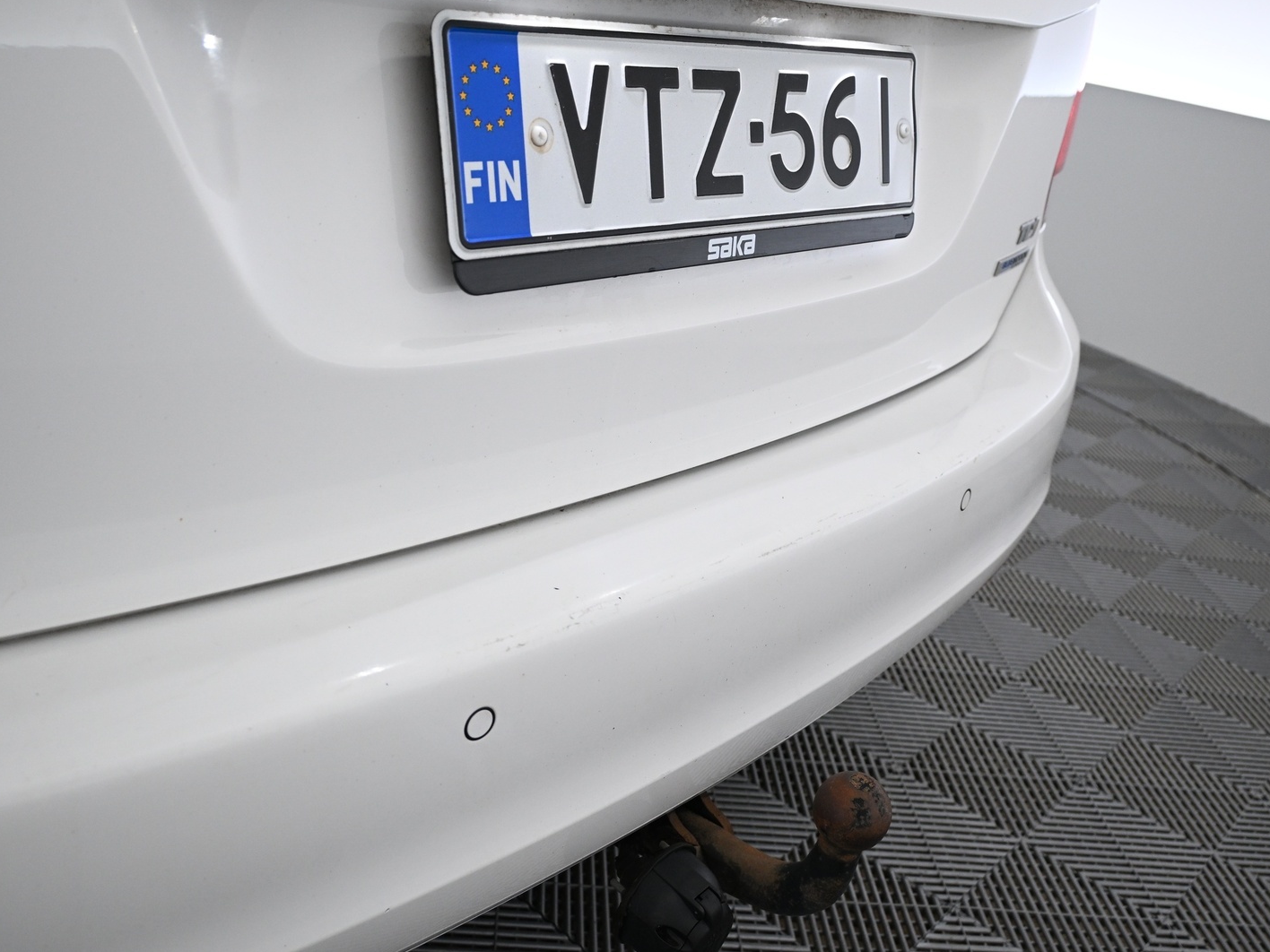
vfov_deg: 42.0
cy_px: 472
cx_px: 657
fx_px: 1241
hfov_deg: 54.2
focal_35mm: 34
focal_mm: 20.5
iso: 1000
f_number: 4.5
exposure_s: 1/80
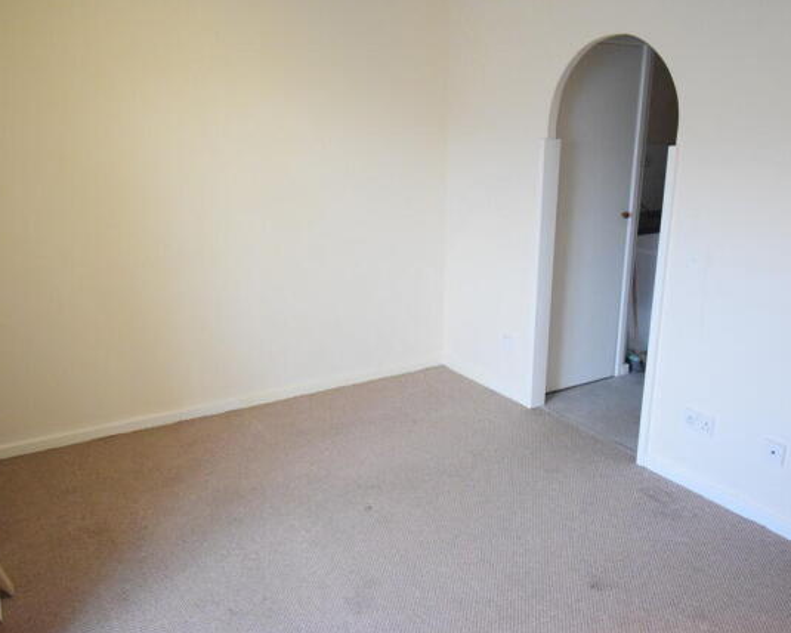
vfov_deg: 47.1
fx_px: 726
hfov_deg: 57.2
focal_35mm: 31
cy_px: 319
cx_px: 413
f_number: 5.3
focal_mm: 18
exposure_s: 1/60
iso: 6400
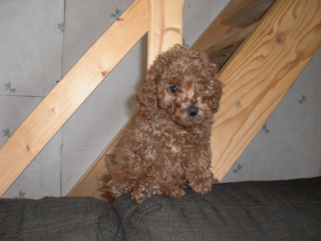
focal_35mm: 36
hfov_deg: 51.4
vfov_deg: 39.7
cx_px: 160
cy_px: 120
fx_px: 334
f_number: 2.8
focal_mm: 6.3
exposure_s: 1/60
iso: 200
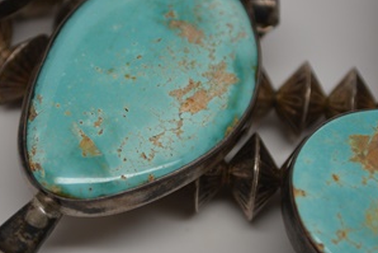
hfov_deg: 14.7
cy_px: 97
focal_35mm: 139
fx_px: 1460
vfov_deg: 9.9
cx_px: 153
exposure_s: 1/80
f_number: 5.3
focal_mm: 46
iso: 400
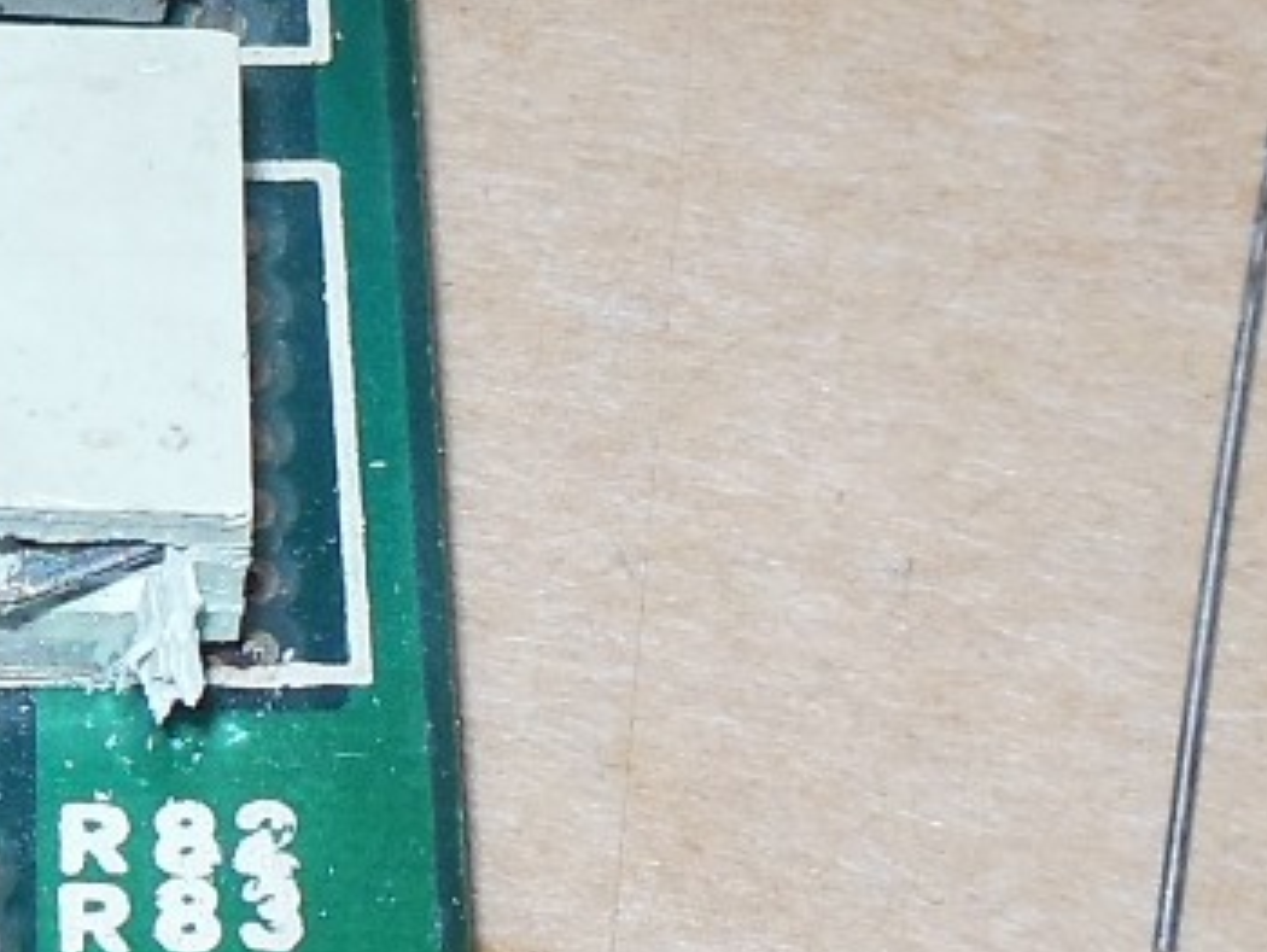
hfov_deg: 56.5
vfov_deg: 44.2
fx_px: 1172
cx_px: 539
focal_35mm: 32
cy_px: 489
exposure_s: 1/50
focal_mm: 4.5
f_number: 6.4
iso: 125
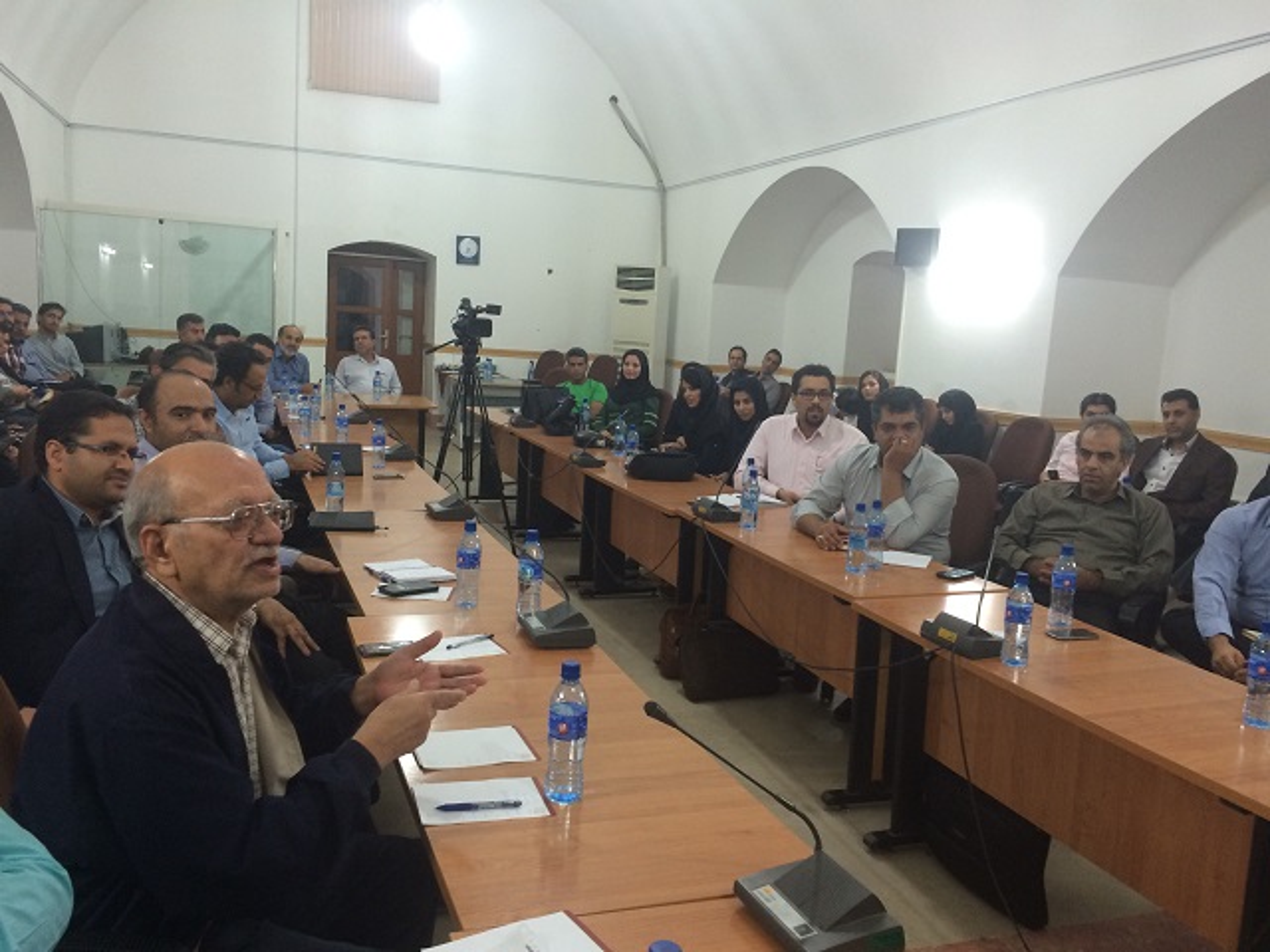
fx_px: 1064
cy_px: 476
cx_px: 635
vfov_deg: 48.2
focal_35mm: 29
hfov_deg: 61.7
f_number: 2.2
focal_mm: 4.15
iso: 125
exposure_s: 1/33
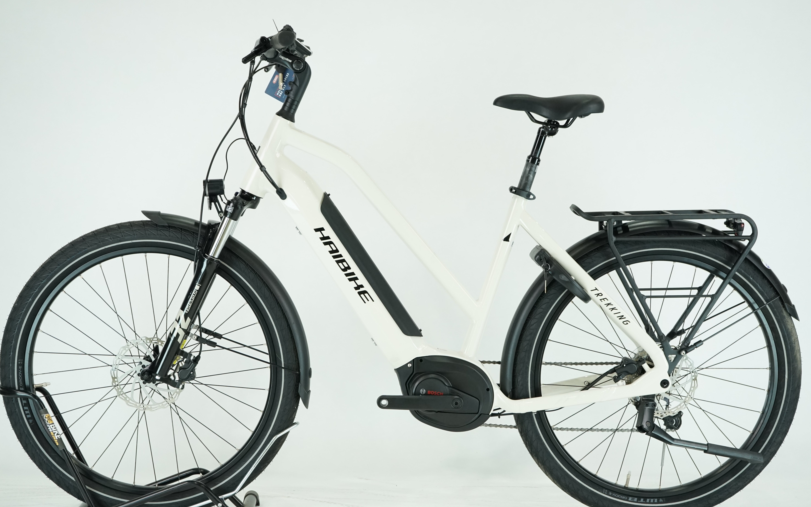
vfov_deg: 20.6
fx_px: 1392
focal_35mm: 63
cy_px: 272
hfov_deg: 32.5
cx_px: 403
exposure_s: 1/200
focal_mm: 61
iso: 1600
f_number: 5.6
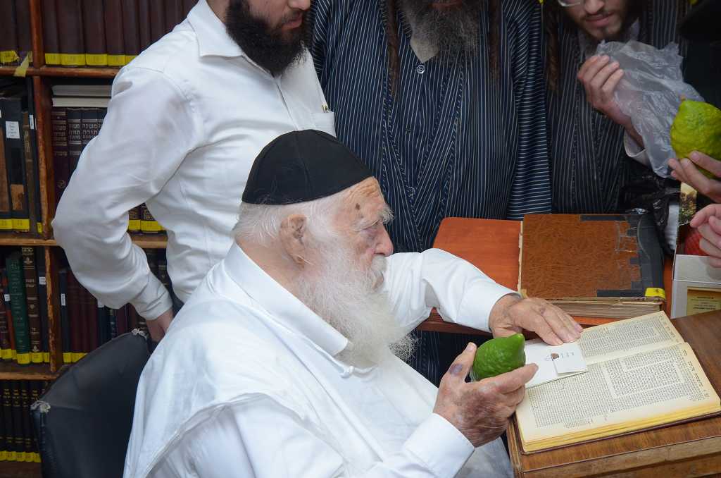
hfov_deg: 32.0
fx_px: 1259
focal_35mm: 63
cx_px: 360
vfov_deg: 21.5
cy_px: 239
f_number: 9
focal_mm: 42
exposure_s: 1/160
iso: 800
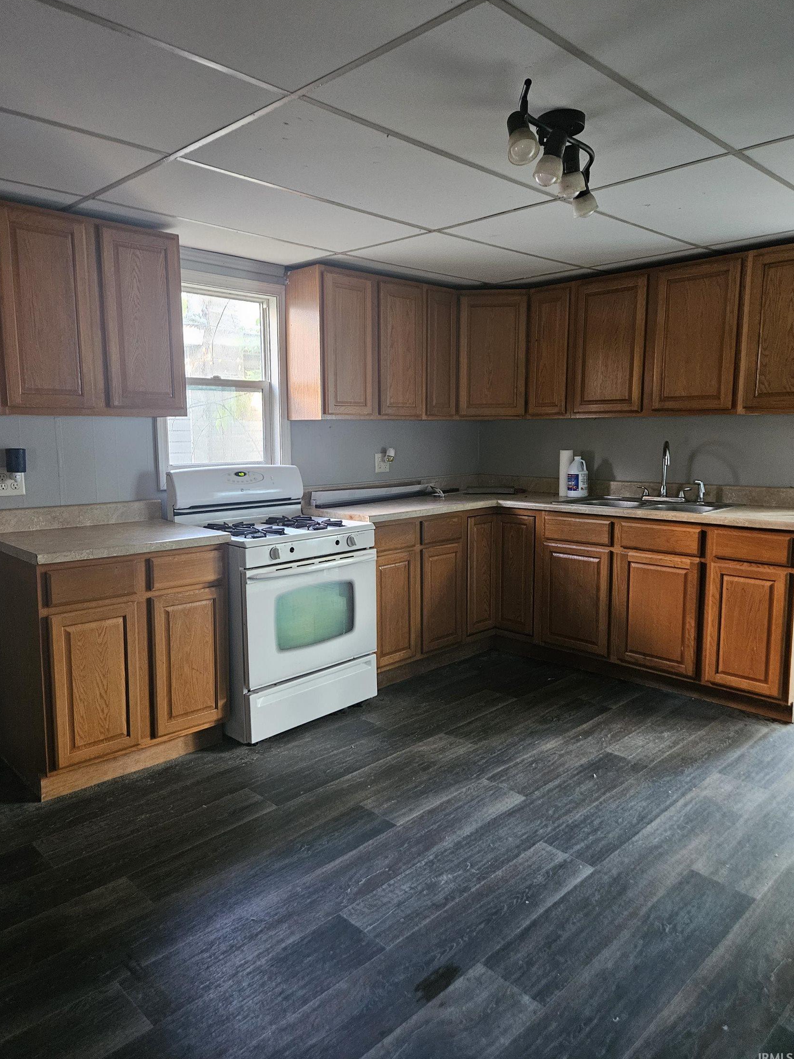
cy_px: 515
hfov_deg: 56.8
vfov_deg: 71.6
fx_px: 734
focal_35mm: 24
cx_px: 381
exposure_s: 1/30
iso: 500
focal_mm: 5.4
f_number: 1.8
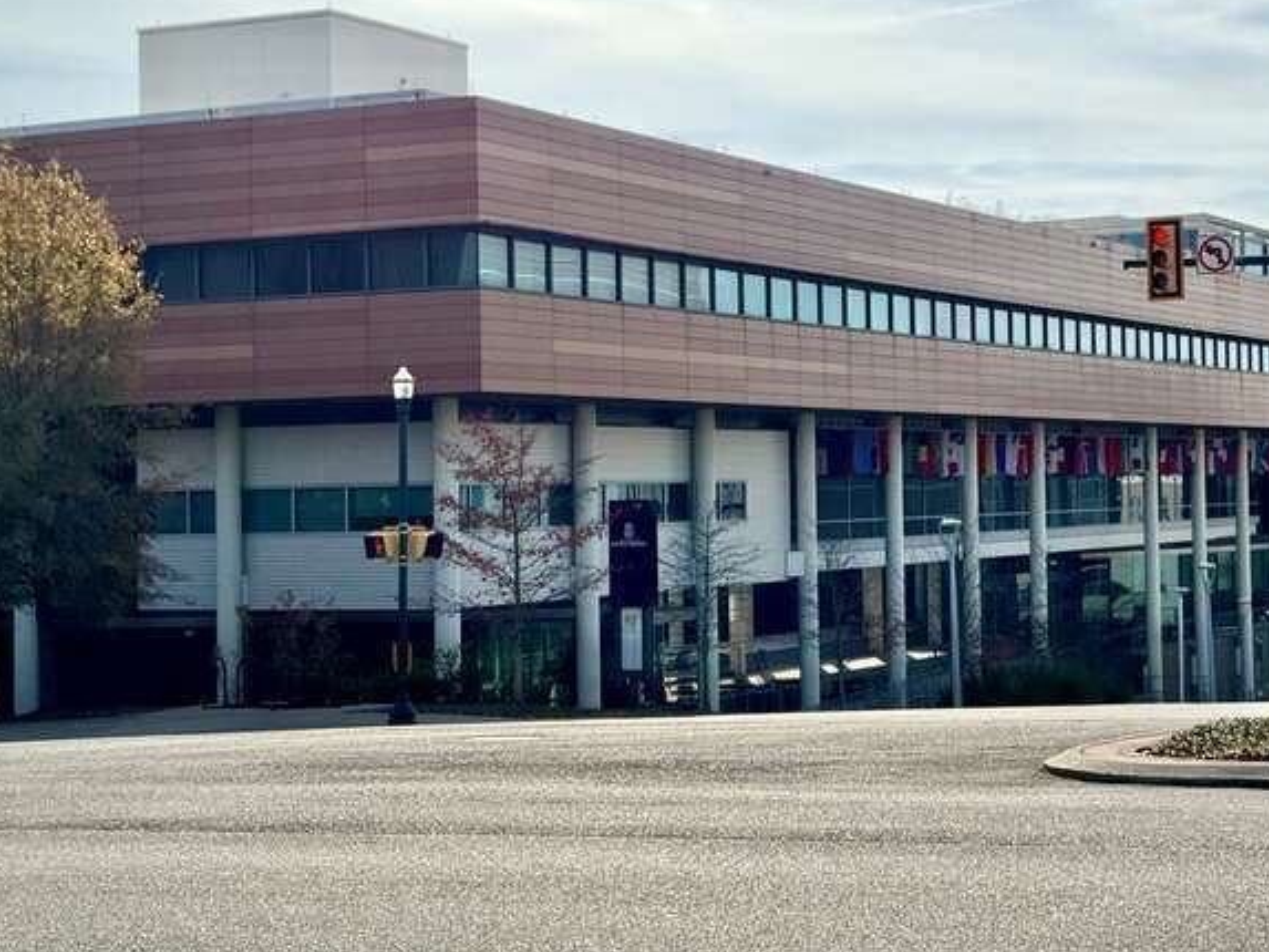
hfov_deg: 28.8
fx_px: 2457
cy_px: 649
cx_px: 837
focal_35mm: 67
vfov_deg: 21.8
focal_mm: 6.86
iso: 80
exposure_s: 1/10526
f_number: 1.78
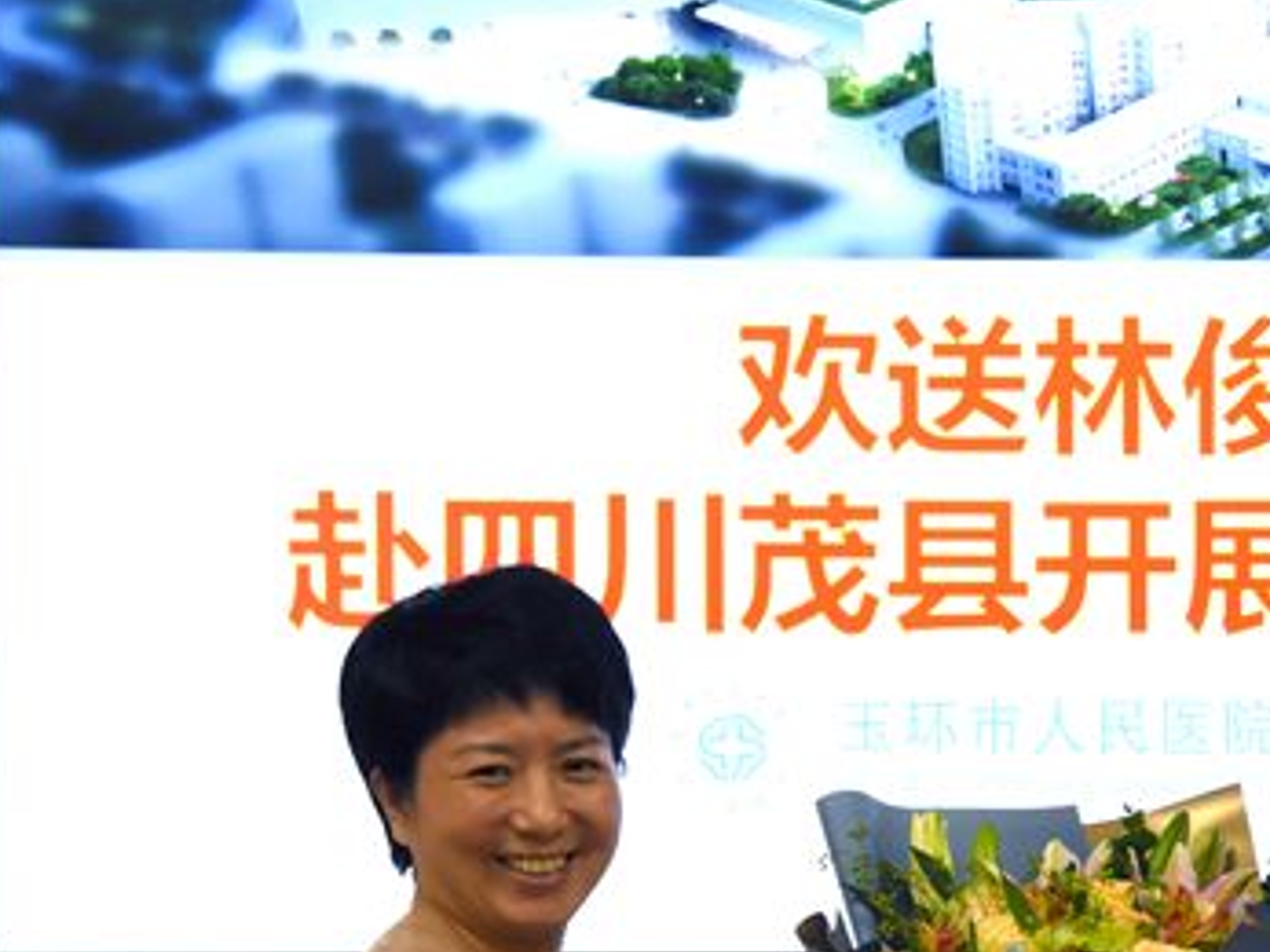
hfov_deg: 9.7
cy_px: 910
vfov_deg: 7.3
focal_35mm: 204
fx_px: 7482
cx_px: 1094
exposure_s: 1/125
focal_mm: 92
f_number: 5.6
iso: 1250
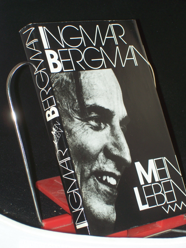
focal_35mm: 102
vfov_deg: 19.3
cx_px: 93
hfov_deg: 14.5
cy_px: 124
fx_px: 731
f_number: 4.6
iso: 80
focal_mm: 16.8
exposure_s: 1/100
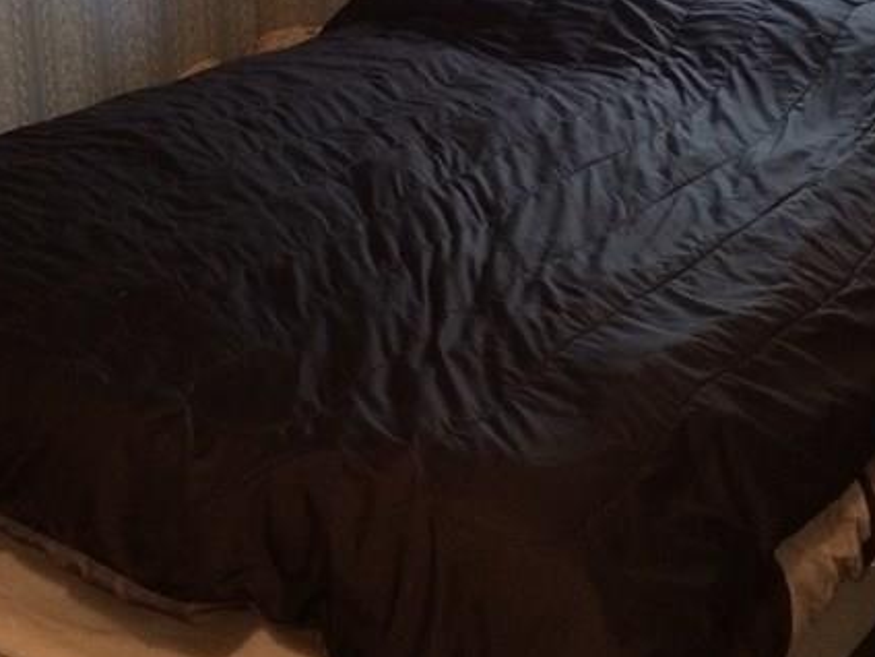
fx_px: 1769
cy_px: -12
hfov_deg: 27.8
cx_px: 475
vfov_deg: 20.3
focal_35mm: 70
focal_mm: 4.15
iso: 320
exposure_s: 1/15
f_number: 2.2
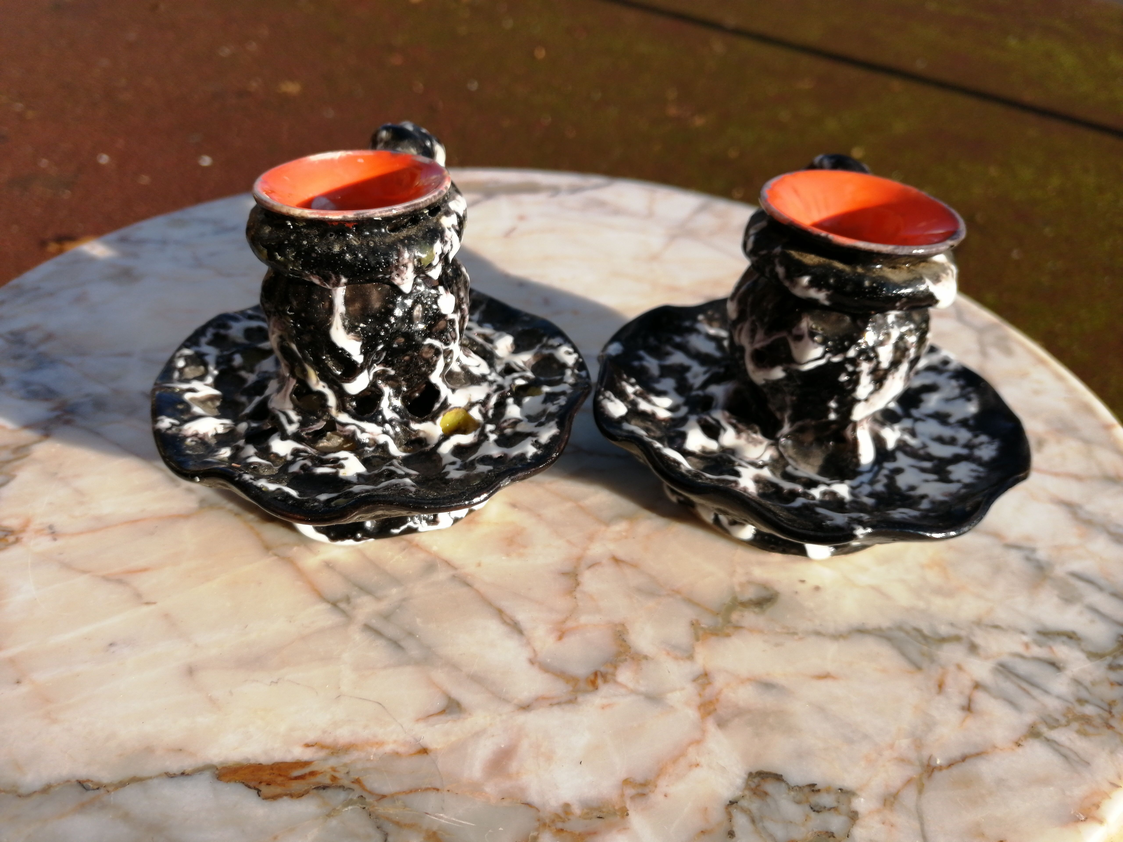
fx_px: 876
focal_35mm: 27
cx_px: 562
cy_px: 421
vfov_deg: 51.4
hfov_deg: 65.3
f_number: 1.8
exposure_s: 1/1064
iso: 50
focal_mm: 3.95
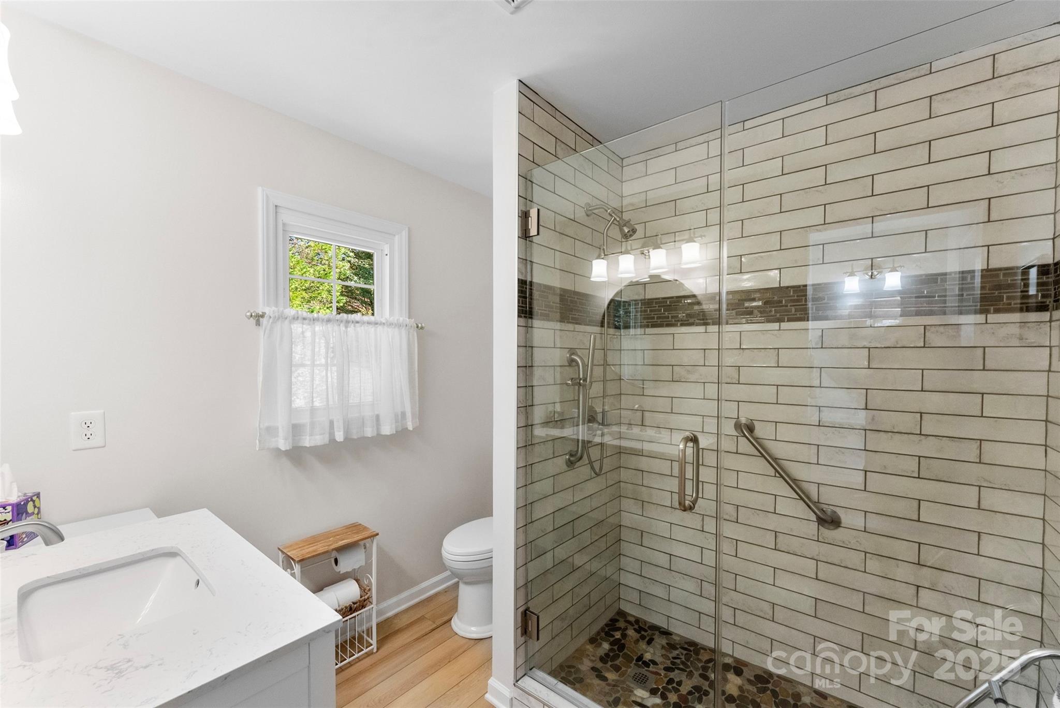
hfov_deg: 104.2
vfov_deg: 81.3
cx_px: 530
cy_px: 354
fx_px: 412
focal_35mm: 14
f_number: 9
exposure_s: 1/60
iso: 3200
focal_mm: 14
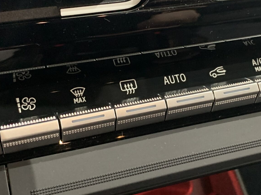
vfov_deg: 25.2
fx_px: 437
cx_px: 172
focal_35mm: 58
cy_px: 78
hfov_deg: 33.0
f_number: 1.8
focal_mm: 4.25
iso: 640
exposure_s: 1/25
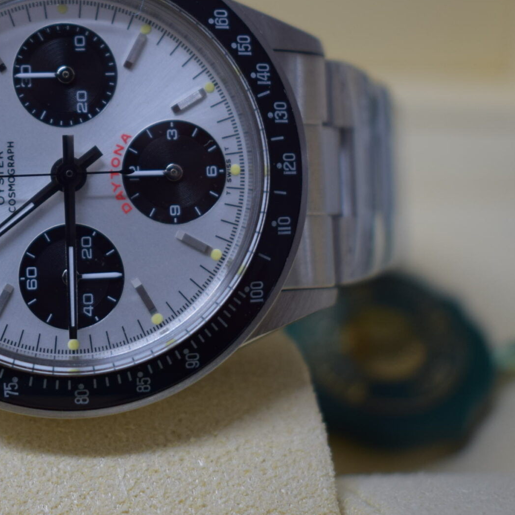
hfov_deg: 19.0
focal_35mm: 90
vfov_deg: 19.2
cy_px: 138
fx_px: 1515
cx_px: 71
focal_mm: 29
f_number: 4.2
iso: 360
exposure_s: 1/60
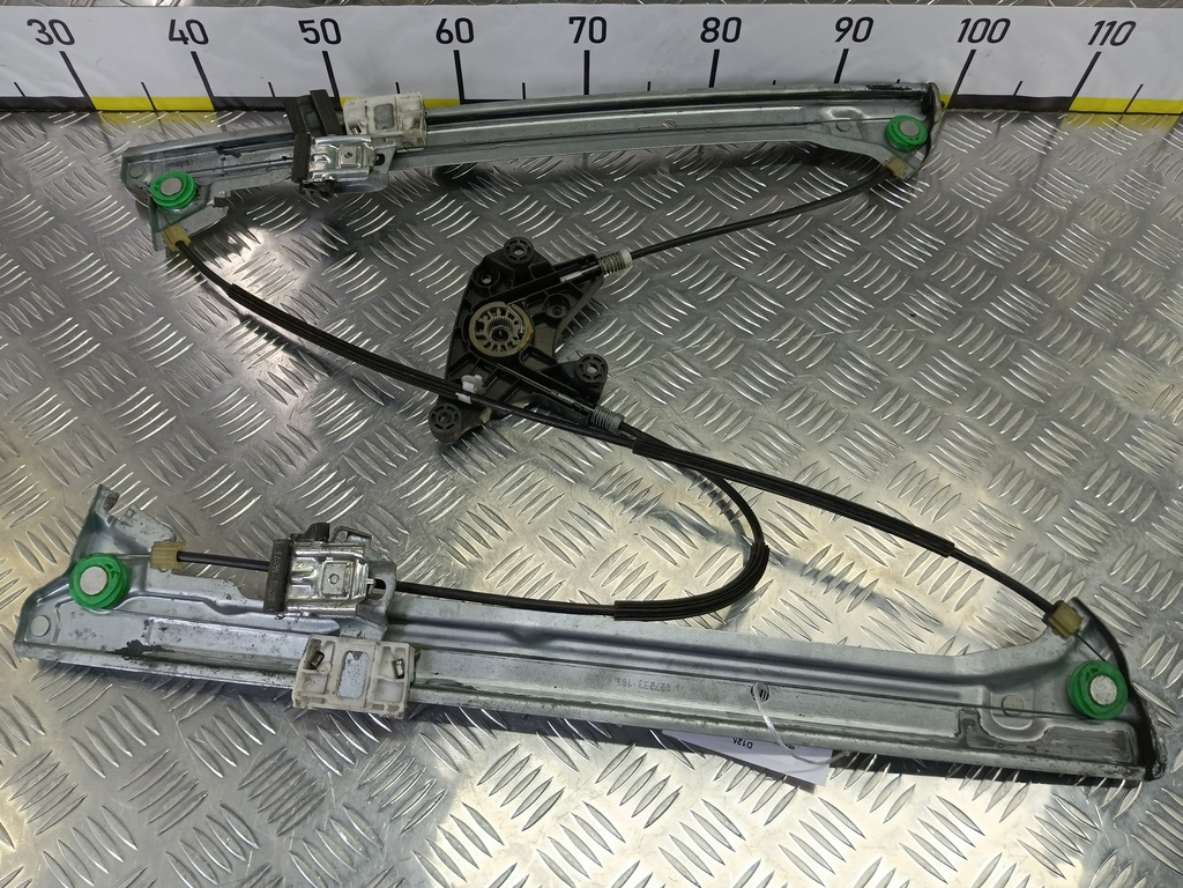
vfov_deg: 58.9
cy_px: 444
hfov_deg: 73.9
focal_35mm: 23
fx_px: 786
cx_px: 592
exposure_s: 1/50
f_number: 1.6
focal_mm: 4.11
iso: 87
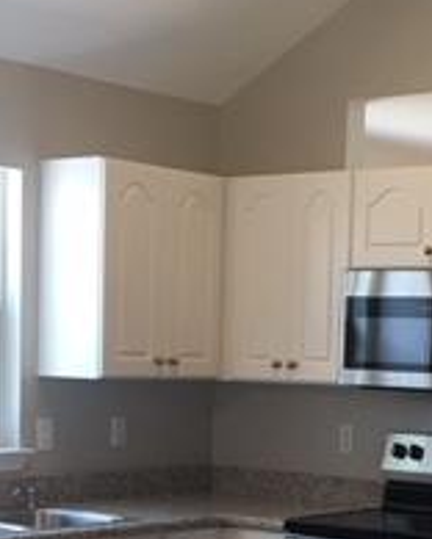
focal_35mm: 93
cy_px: 451
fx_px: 1486
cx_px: 349
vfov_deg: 20.3
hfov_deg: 16.4
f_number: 2.2
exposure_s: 1/30
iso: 40
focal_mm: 4.15
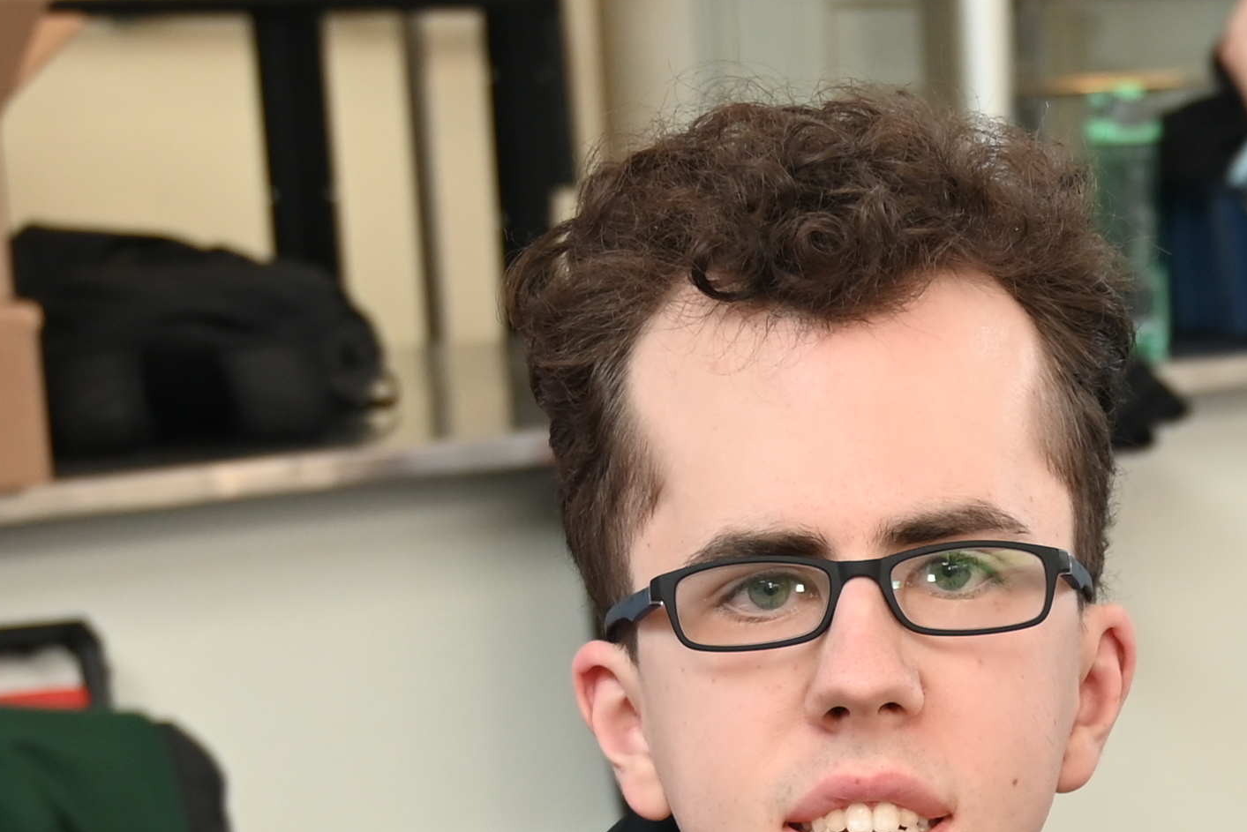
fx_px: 5162
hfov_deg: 13.4
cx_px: 1504
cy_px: 1258
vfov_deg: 9.0
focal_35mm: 149
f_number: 4
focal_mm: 35
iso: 400
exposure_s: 1/60
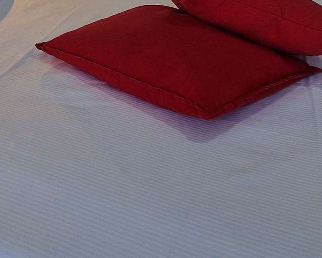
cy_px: -17
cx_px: -21
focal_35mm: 38
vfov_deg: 34.5
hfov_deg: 40.1
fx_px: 362
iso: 80
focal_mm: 2.2
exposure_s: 1/50
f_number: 2.2
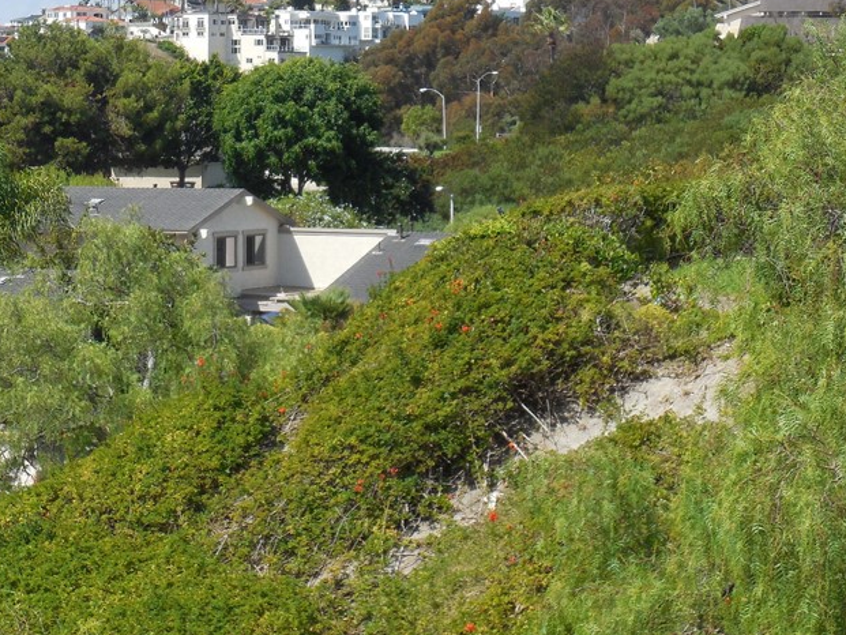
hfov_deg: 16.7
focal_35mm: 117
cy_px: 218
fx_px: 2860
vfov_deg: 12.7
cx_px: 223
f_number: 4.4
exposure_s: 1/640
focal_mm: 12.6
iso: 125
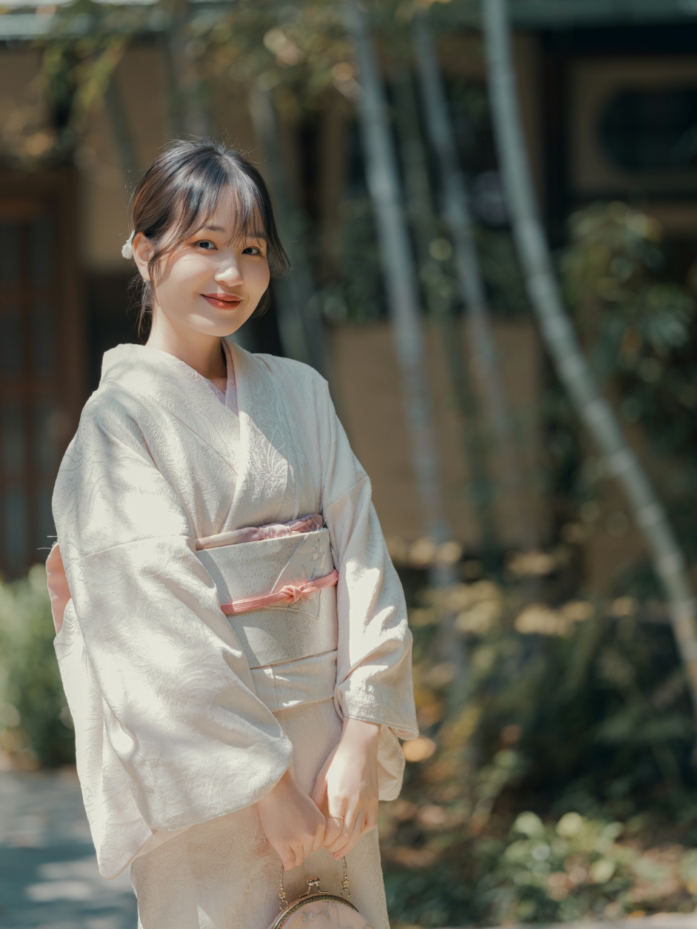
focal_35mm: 104
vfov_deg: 18.9
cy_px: 420
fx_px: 2793
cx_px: 317
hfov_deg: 14.2
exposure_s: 1/420
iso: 200
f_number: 2
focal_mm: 110
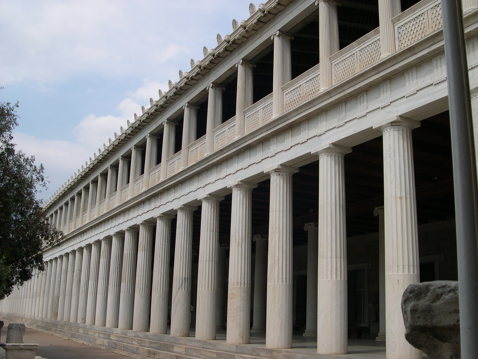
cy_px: 180
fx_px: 525
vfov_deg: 37.7
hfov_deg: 49.0
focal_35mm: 38
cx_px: 239
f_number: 7.6
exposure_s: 1/246
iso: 100
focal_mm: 8
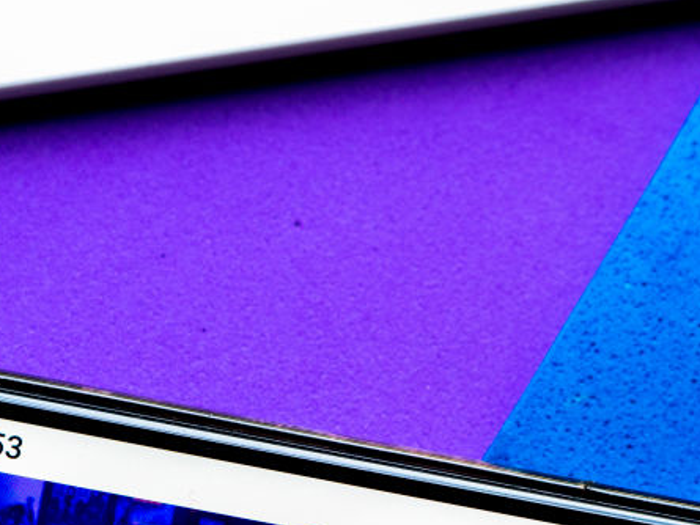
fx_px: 5583
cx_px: 455
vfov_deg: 5.4
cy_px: 371
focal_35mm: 276
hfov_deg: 7.2
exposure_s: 1/60
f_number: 2.8
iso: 200
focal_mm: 60
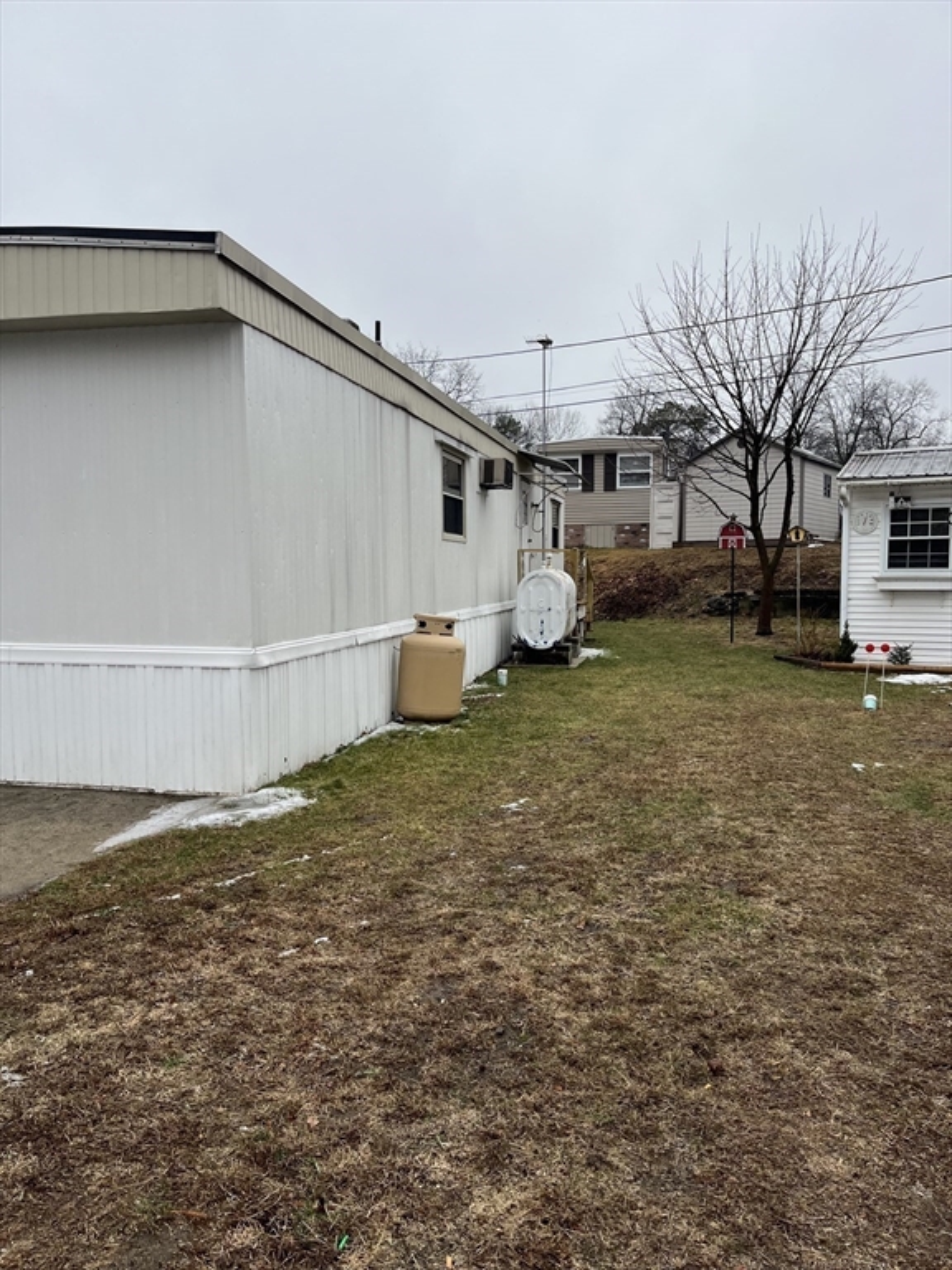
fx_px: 953
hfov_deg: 53.1
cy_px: 635
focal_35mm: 26
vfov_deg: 67.3
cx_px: 476
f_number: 1.6
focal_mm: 5.1
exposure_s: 1/497
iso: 50
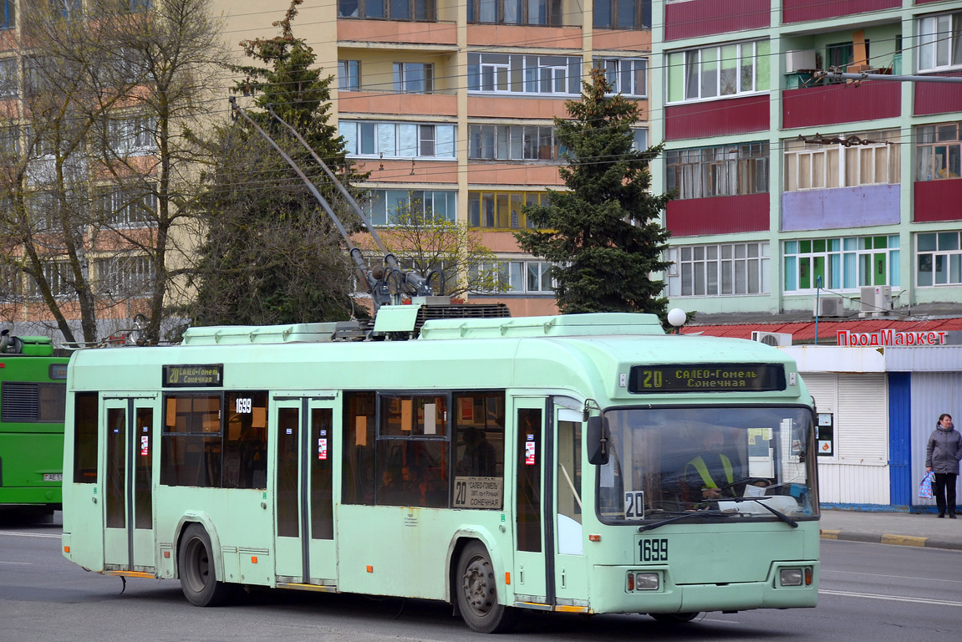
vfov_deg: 9.2
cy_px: 334
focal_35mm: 149
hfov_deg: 13.8
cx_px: 470
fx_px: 3970
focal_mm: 95
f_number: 6.3
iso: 100
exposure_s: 1/320
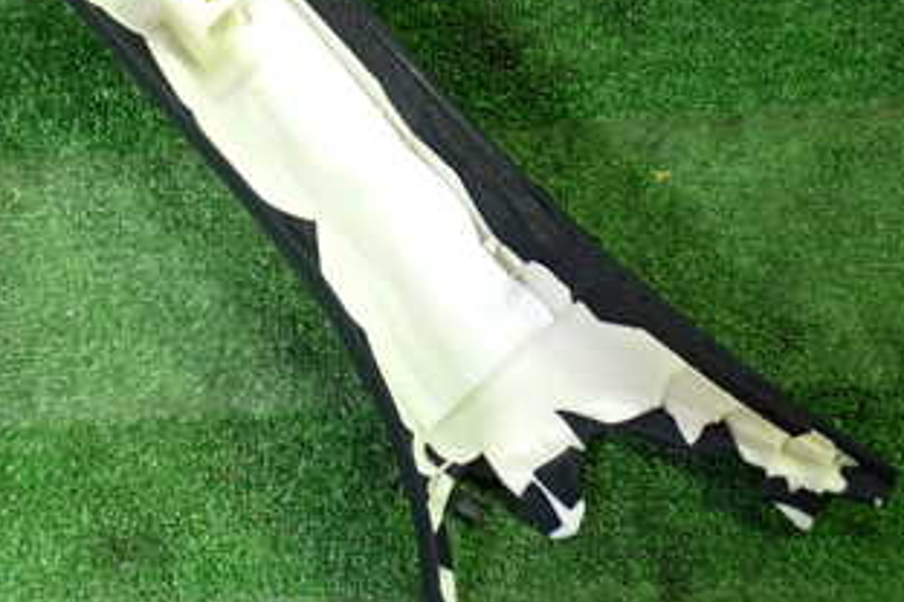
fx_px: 1507
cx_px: 194
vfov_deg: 21.9
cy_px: 29
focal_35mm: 60
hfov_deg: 32.6
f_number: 2.3
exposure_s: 1/30
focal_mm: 5.4
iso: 250
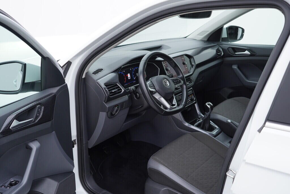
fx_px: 290
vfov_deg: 36.9
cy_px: 97
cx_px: 145
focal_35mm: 36
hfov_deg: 53.1
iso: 125
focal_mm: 24
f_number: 3.2
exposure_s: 1/50
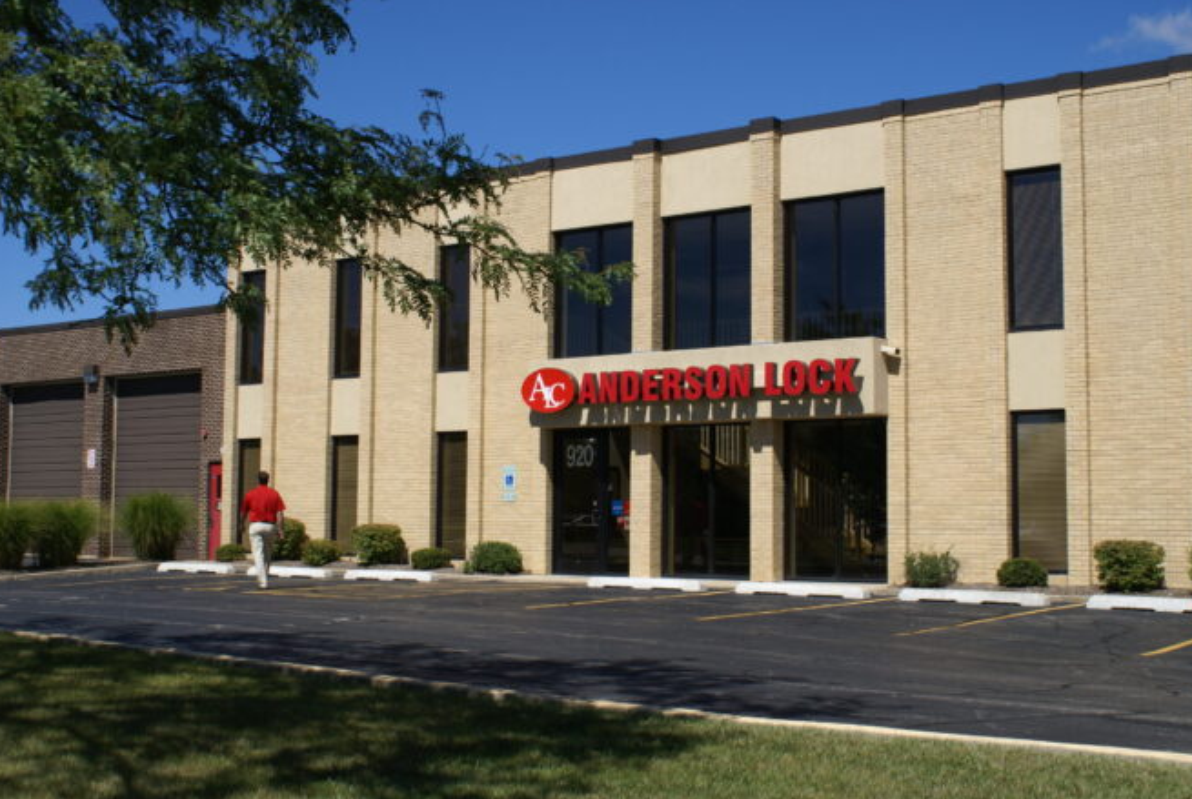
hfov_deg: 42.7
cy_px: 392
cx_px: 597
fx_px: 1526
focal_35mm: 46
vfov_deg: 29.3
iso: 100
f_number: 9
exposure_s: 1/250
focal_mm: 30
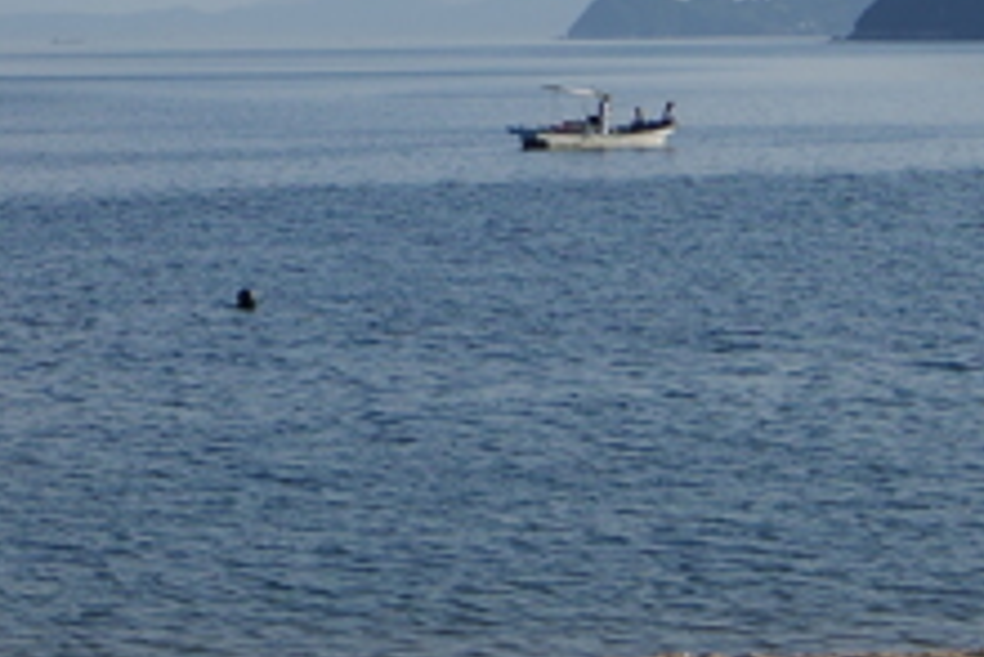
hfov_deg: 12.0
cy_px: -201
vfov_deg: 8.1
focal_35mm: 167
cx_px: -255
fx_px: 4568
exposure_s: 1/320
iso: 100
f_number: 8
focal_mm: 24
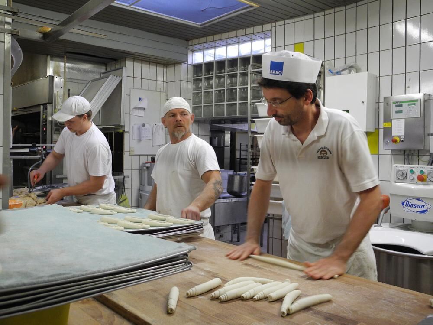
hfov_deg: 56.8
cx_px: 216
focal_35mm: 32
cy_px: 162
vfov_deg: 44.2
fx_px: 400
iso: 400
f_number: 2.8
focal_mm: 6.8
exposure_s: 1/60
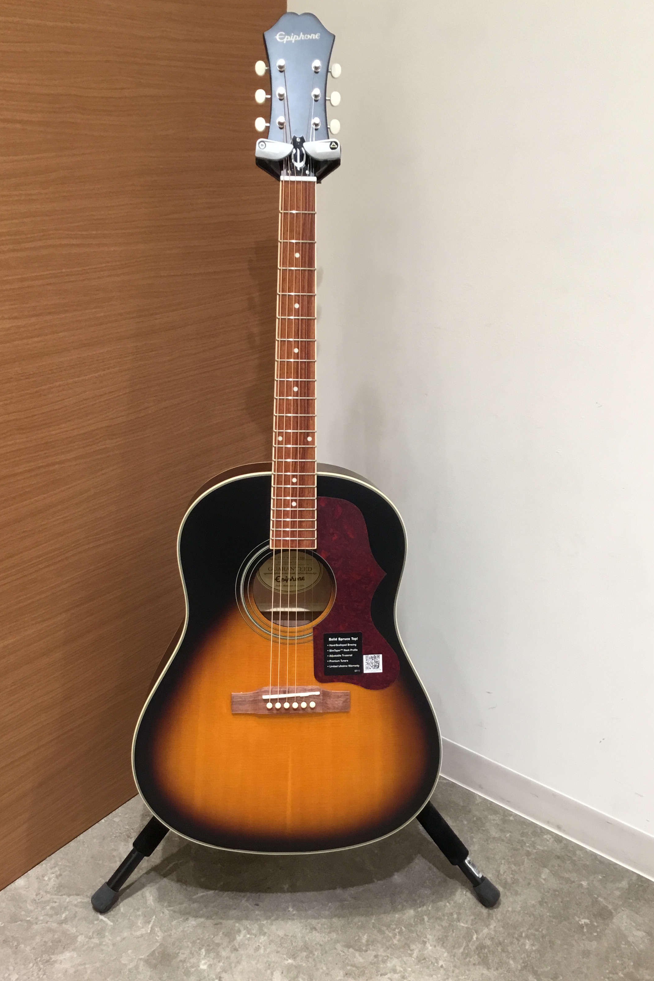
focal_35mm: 33
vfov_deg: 57.2
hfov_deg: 39.9
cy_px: 484
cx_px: 301
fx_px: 899
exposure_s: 1/30
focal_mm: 3.3
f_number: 2.4
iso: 80
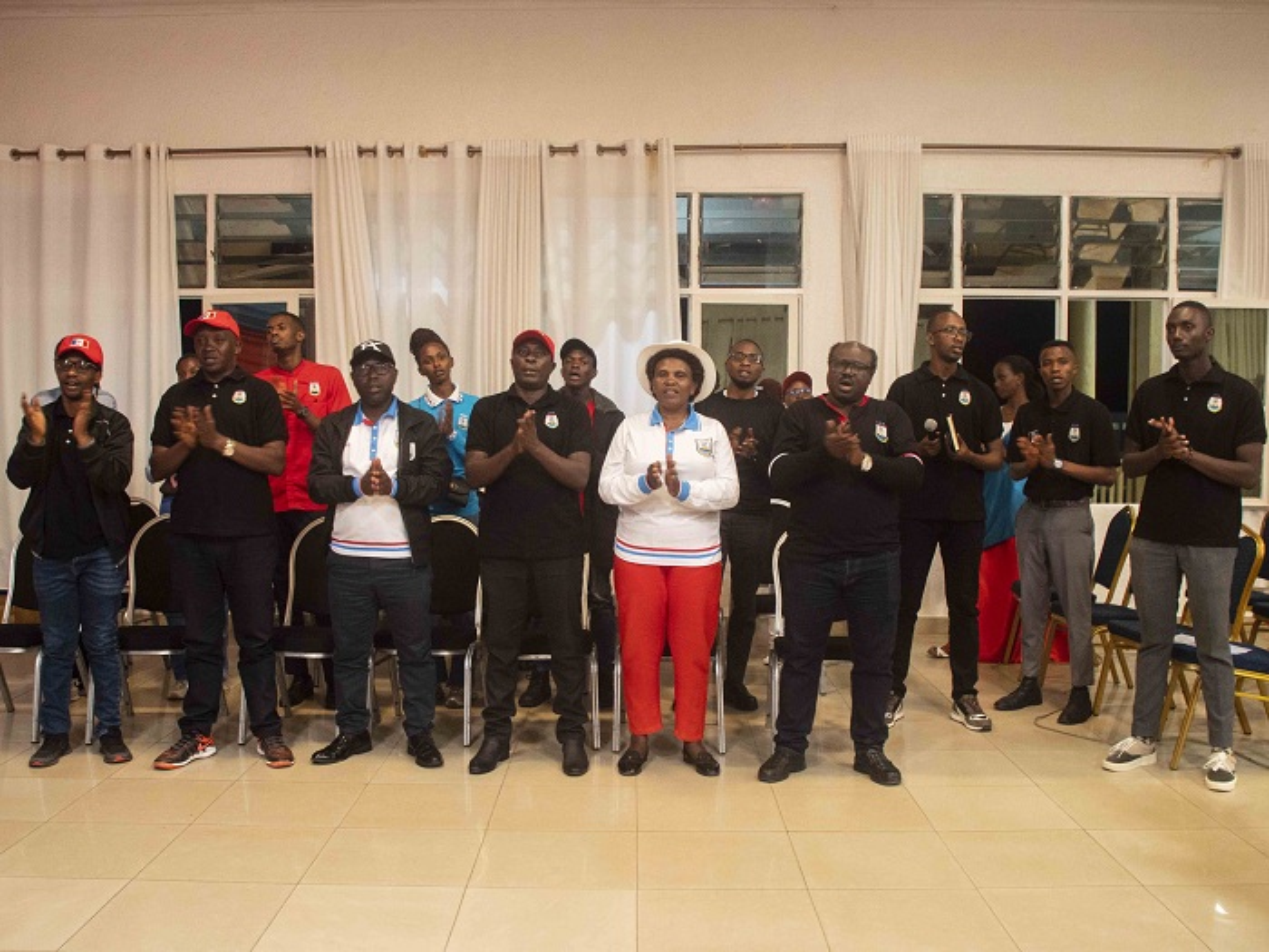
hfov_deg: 54.0
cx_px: 634
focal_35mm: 34
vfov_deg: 41.8
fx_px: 1246
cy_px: 476
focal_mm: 17
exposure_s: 1/50
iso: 1250
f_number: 2.8
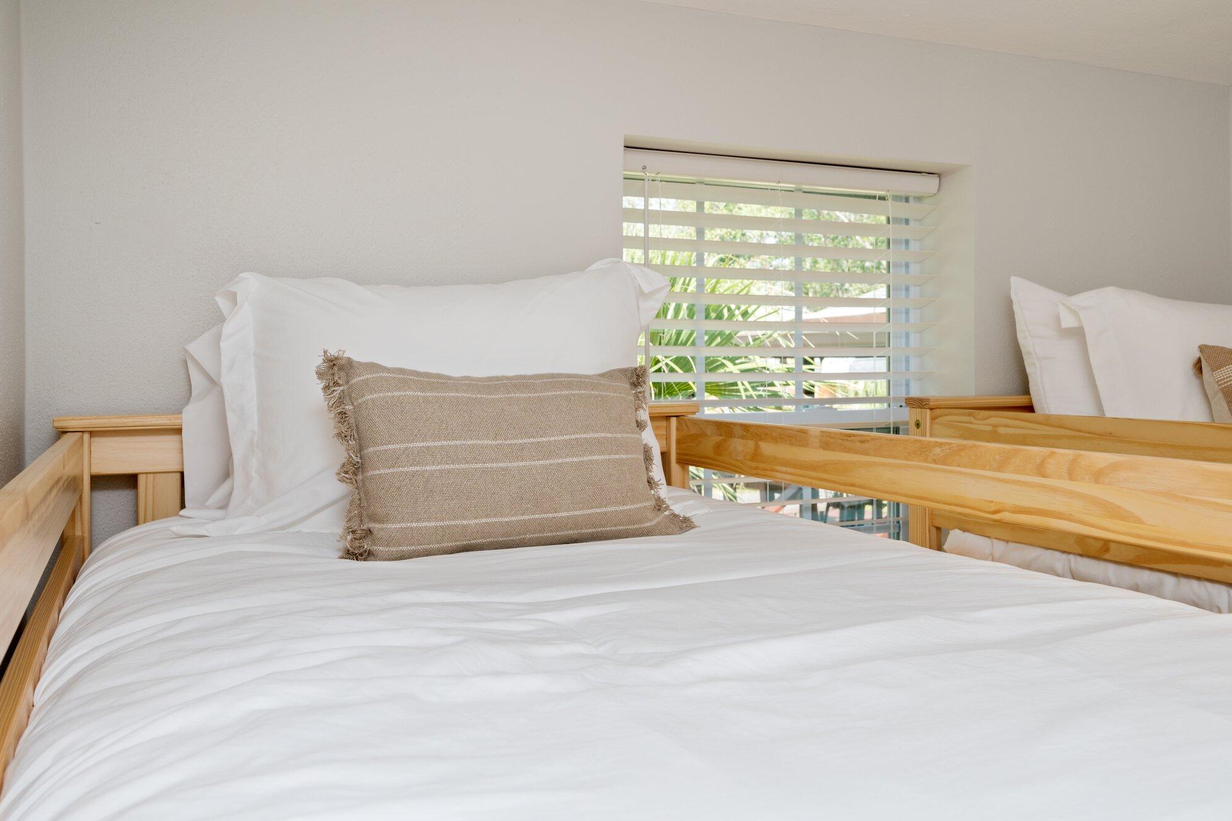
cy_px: 399
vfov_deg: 42.3
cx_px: 620
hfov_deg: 60.3
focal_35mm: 31
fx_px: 1061
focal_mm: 30
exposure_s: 1/60
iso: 320
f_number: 9
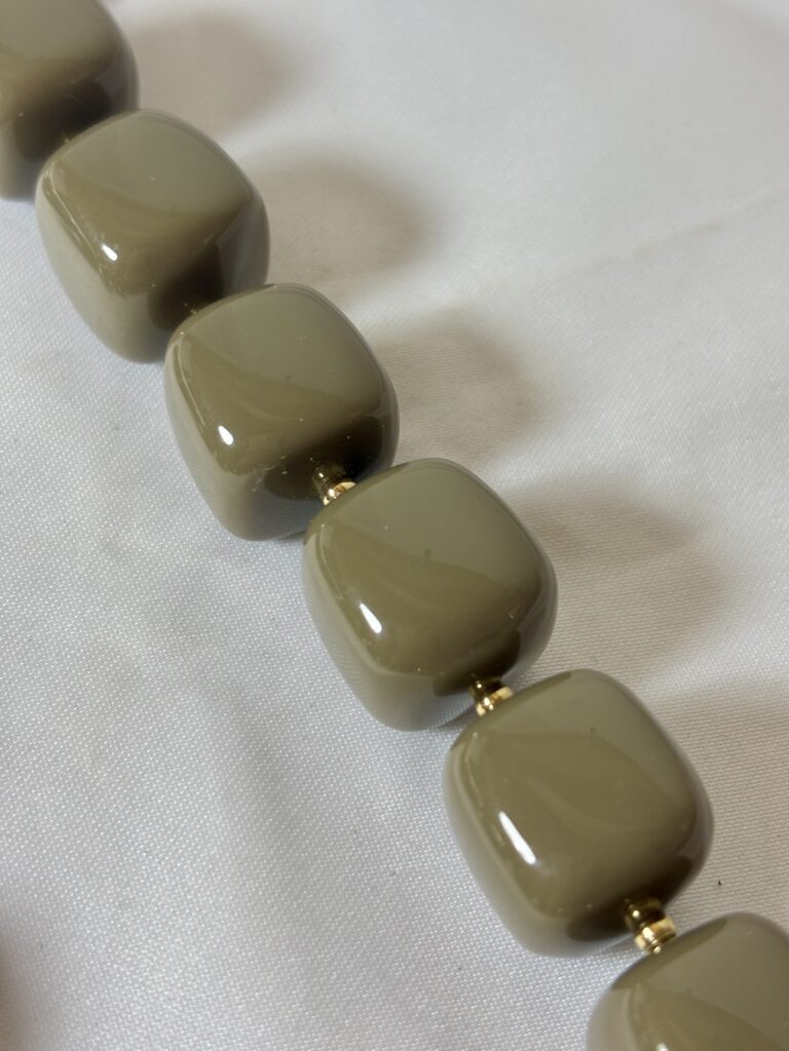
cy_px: 526
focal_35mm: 52
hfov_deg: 28.0
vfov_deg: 36.8
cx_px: 394
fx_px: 1580
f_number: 1.6
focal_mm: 5.96
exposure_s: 1/100
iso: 25
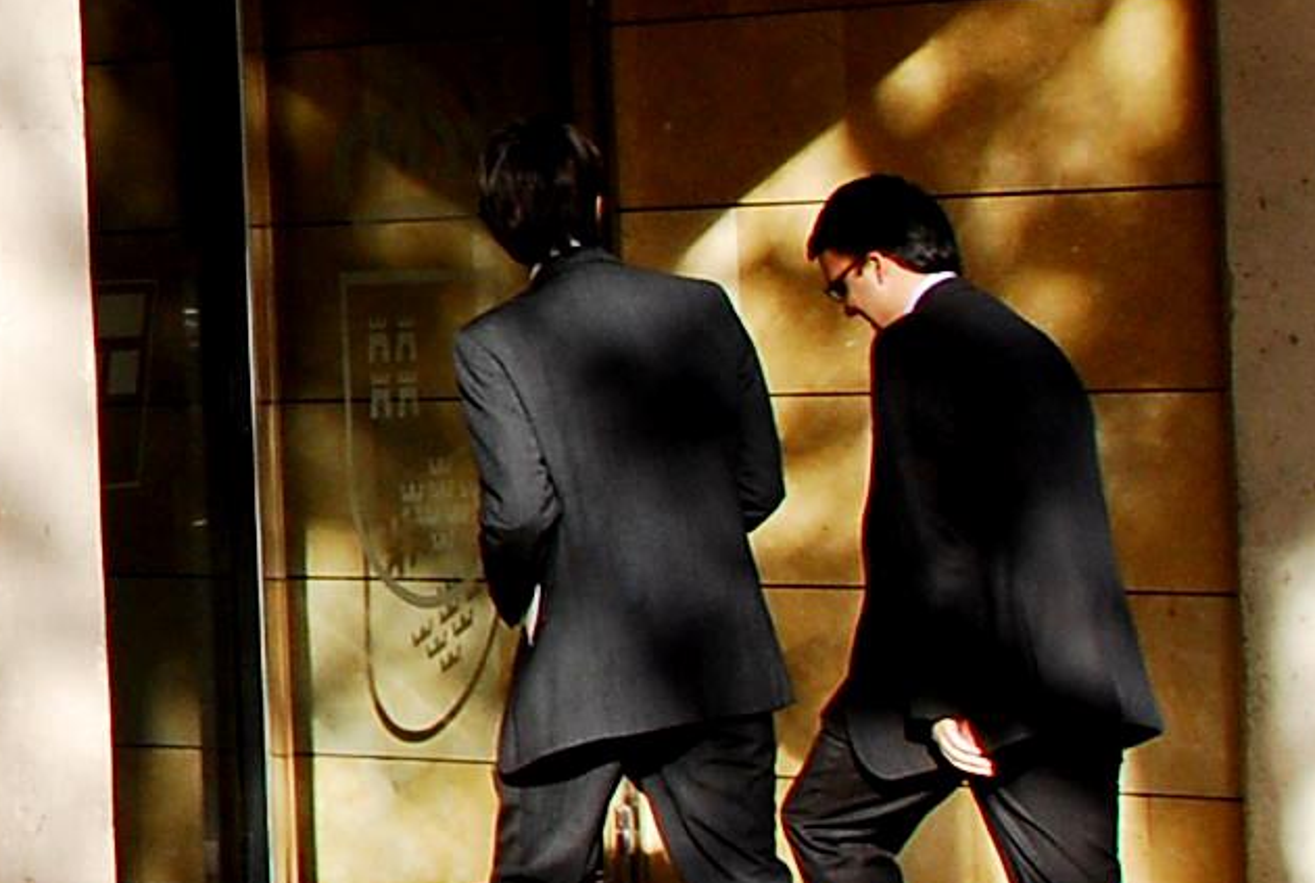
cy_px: -29
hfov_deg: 13.4
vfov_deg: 9.9
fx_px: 5052
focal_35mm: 138
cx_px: -983
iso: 320
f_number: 8
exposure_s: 1/160
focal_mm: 20
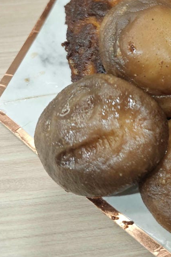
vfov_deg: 42.9
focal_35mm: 45
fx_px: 321
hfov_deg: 25.2
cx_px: 231
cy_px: 83
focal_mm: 8.72
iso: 400
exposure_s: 1/60
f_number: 2
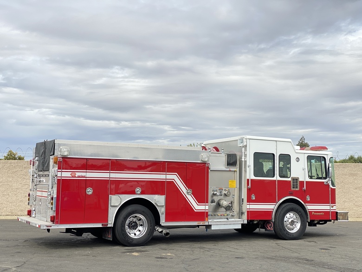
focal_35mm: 52
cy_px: 136
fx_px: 544
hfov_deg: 36.8
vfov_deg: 28.0
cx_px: 181
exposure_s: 1/533
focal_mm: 6
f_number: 2
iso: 20
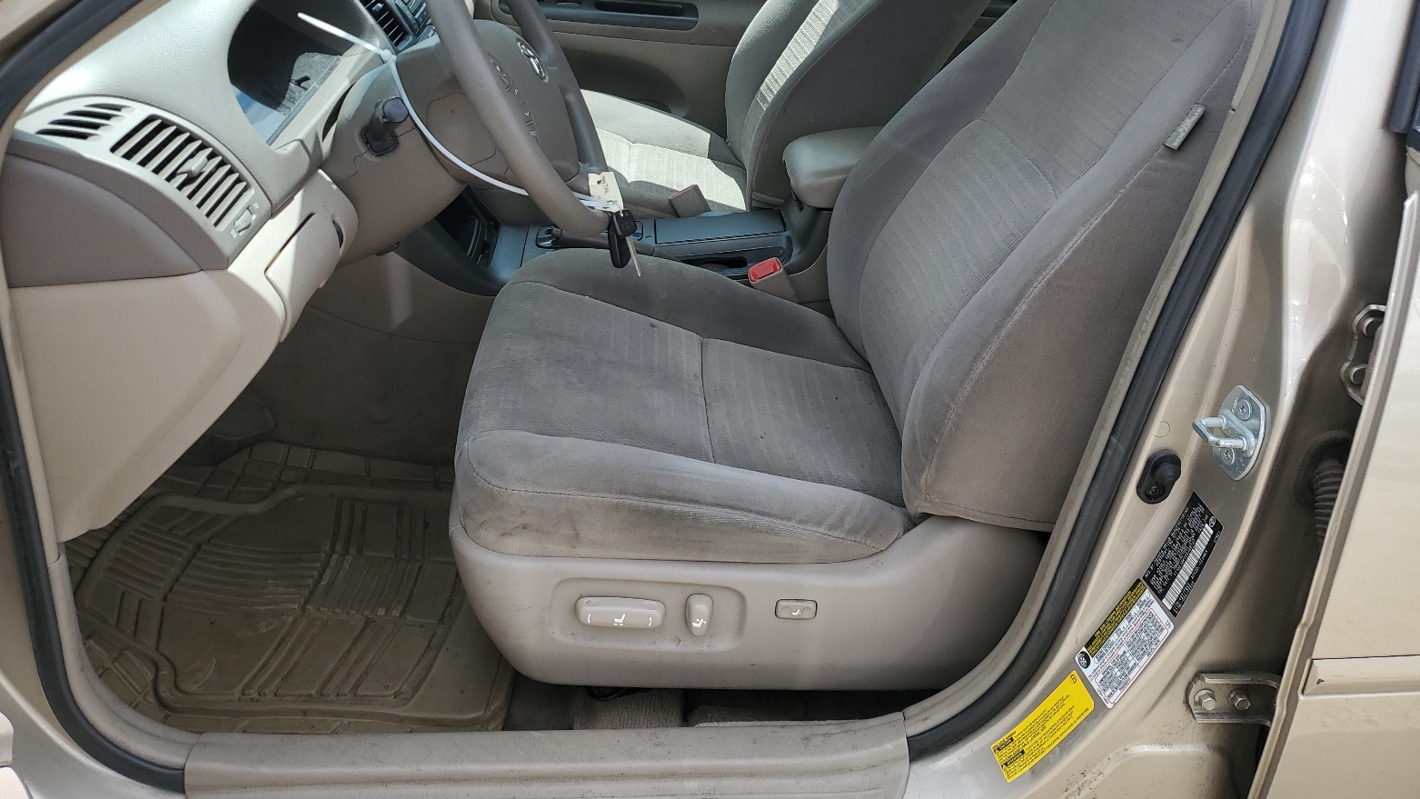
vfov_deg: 39.6
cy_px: 256
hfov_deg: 66.1
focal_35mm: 29
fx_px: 1092
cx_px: 701
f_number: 1.5
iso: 50
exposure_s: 1/1429
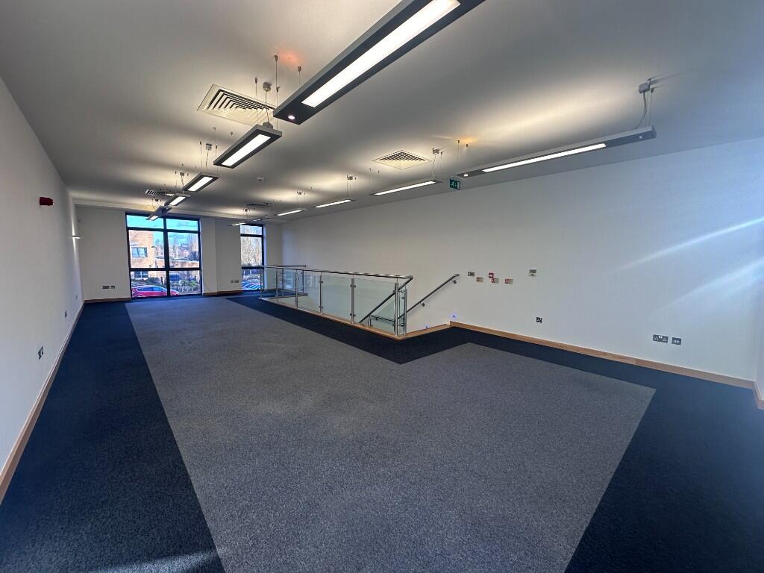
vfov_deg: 85.7
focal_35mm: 14
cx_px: 382
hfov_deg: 102.1
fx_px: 309
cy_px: 286
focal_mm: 2.22
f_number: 2.2
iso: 64
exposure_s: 1/100
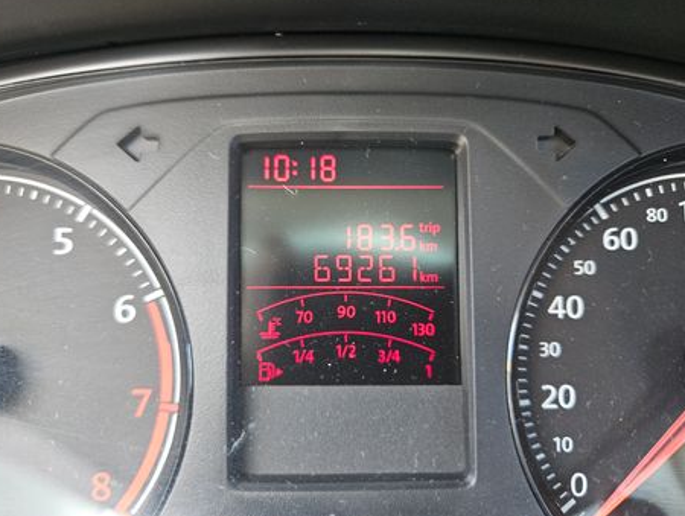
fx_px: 476
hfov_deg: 71.5
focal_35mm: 24
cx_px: 336
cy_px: 248
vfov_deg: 56.9
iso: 125
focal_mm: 5.4
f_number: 1.8
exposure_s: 1/50
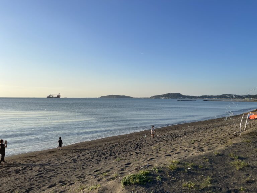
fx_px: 193
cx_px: 128
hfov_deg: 67.3
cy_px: 96
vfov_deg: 53.1
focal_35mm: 26
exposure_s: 1/3788
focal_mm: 5.1
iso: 32
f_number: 1.6
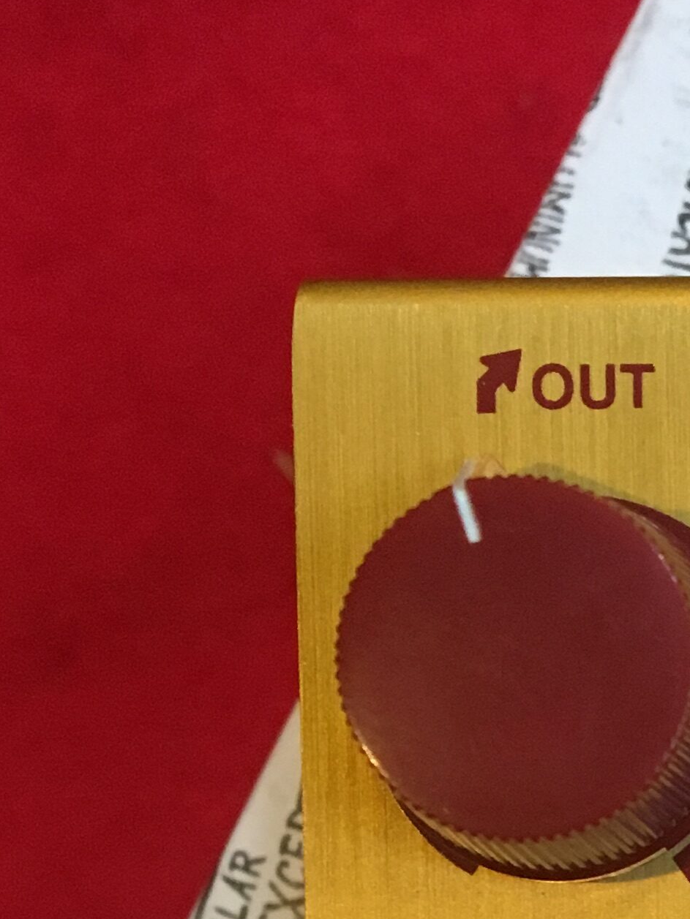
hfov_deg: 15.1
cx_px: 907
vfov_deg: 19.7
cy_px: 1140
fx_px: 2471
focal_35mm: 93
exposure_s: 1/30
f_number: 2.2
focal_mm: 4.15
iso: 160
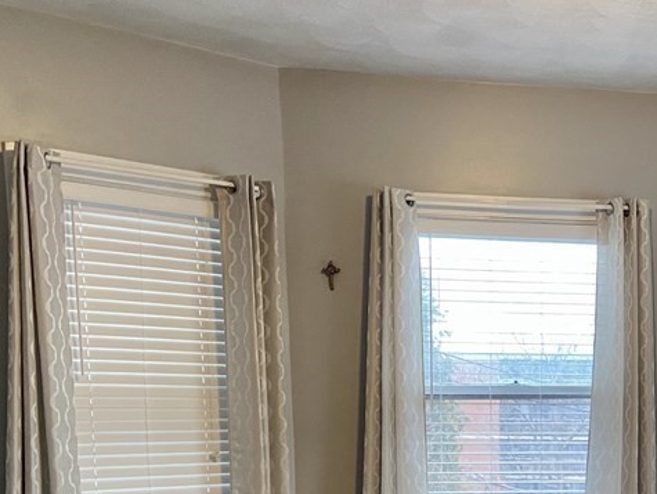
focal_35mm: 56
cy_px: 516
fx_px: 1064
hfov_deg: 32.4
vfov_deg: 24.7
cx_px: 609
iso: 320
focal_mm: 4.25
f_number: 1.8
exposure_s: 1/60
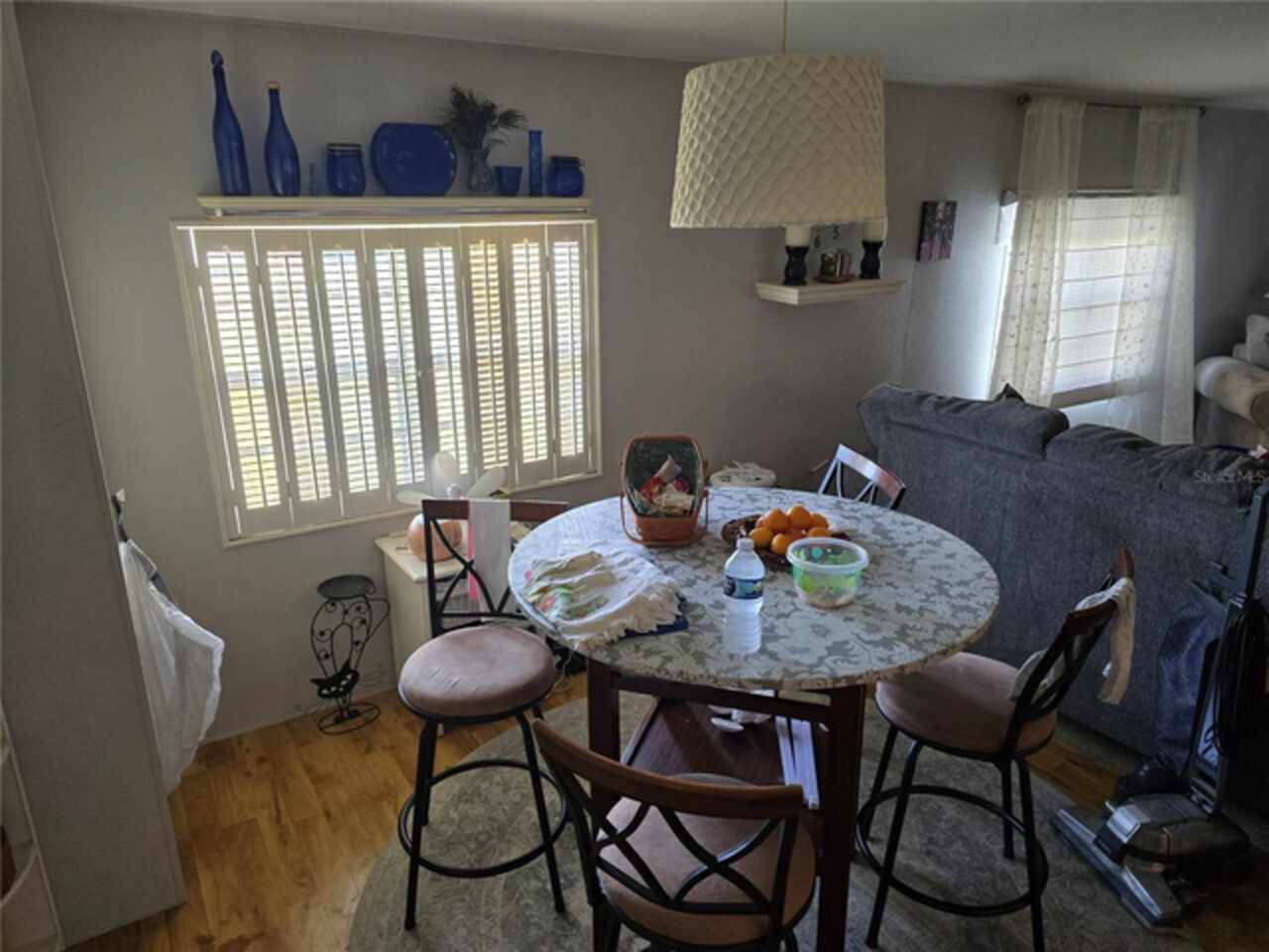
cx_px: 634
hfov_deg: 73.9
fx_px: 843
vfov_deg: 58.9
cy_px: 476
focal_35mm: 23
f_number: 1.7
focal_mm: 6.3
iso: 320
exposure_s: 1/120
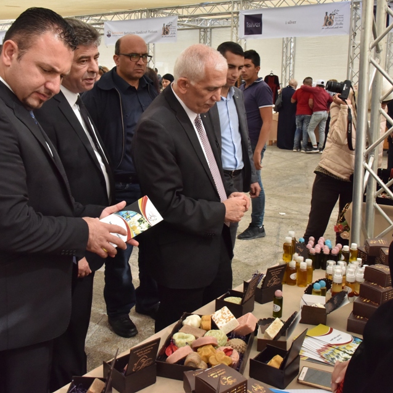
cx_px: 167
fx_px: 527
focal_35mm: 41
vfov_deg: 40.9
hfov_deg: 40.8
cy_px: 183
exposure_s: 1/1000
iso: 3200
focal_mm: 30
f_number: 16
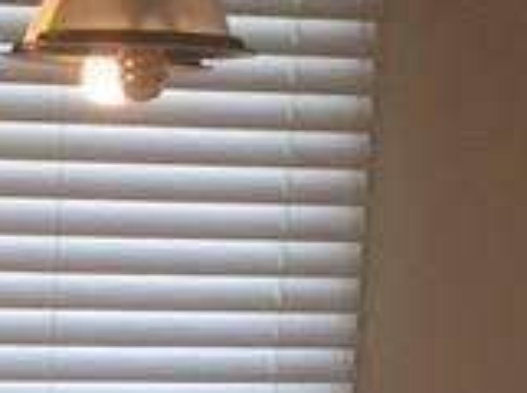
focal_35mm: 185
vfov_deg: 7.3
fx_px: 2810
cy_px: 1071
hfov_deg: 10.6
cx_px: -36
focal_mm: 4.15
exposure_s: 1/120
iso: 40
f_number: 2.2
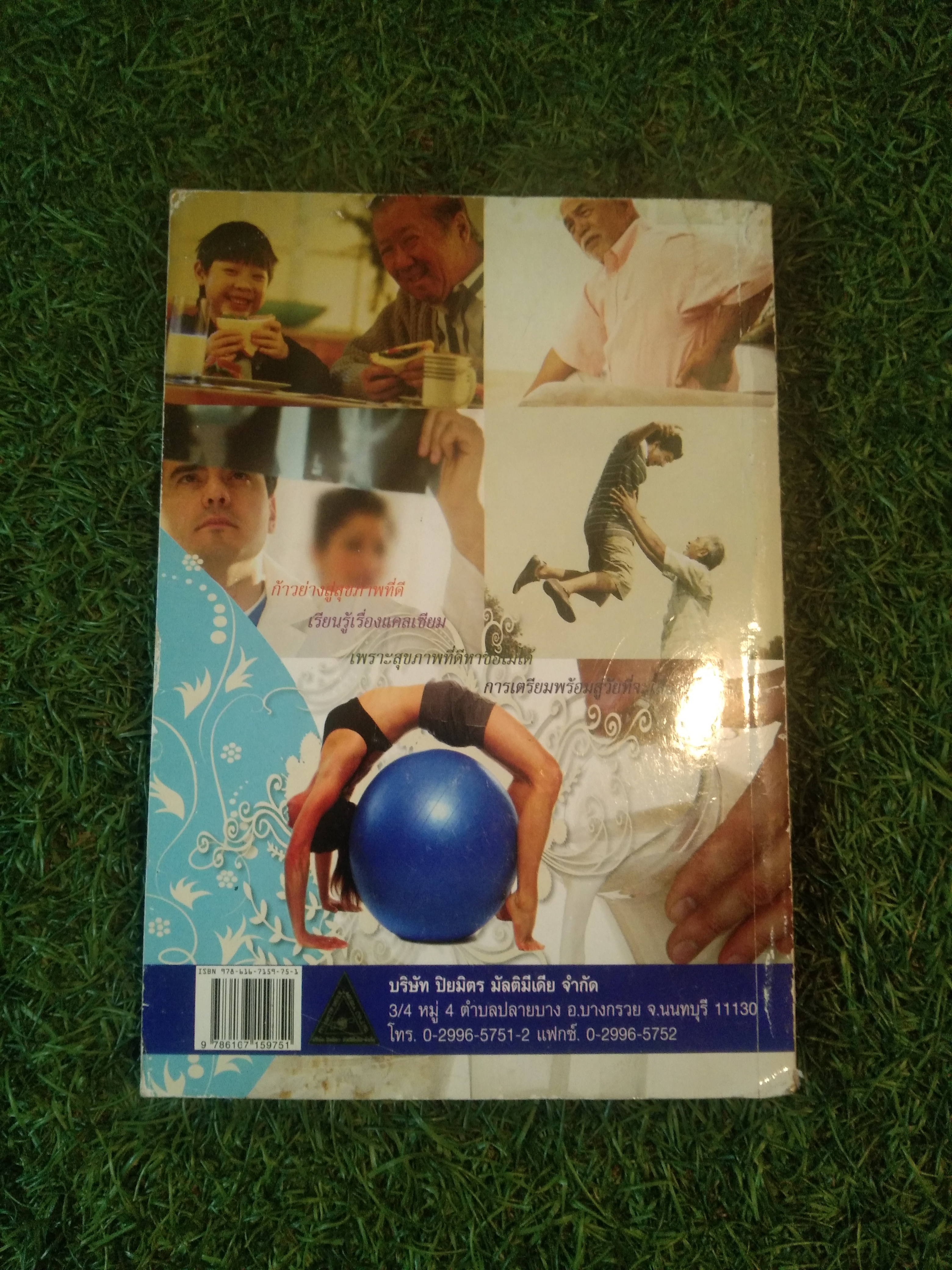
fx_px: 1100
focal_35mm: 30
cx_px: 476
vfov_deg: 60.0
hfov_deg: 46.8
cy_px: 635
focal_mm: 3.65
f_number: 2.2
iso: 555
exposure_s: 1/33
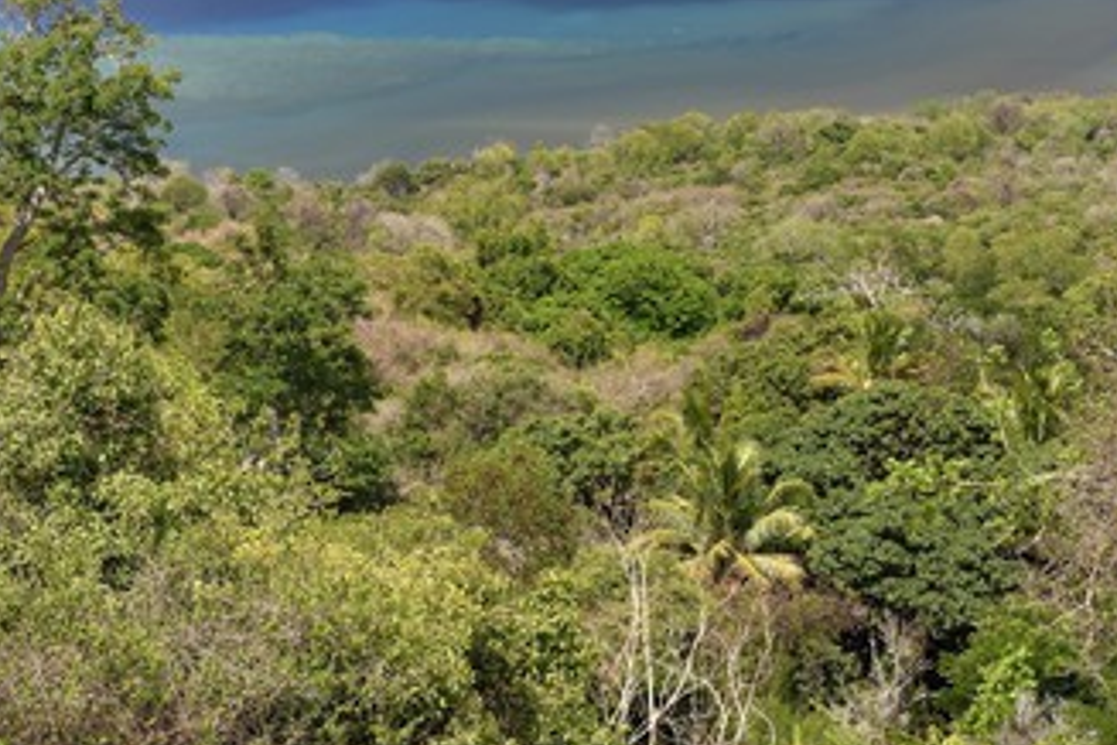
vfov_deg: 15.2
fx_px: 2792
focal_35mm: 90
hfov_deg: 22.6
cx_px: 461
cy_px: 345
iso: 200
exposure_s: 1/320
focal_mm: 70
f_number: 9
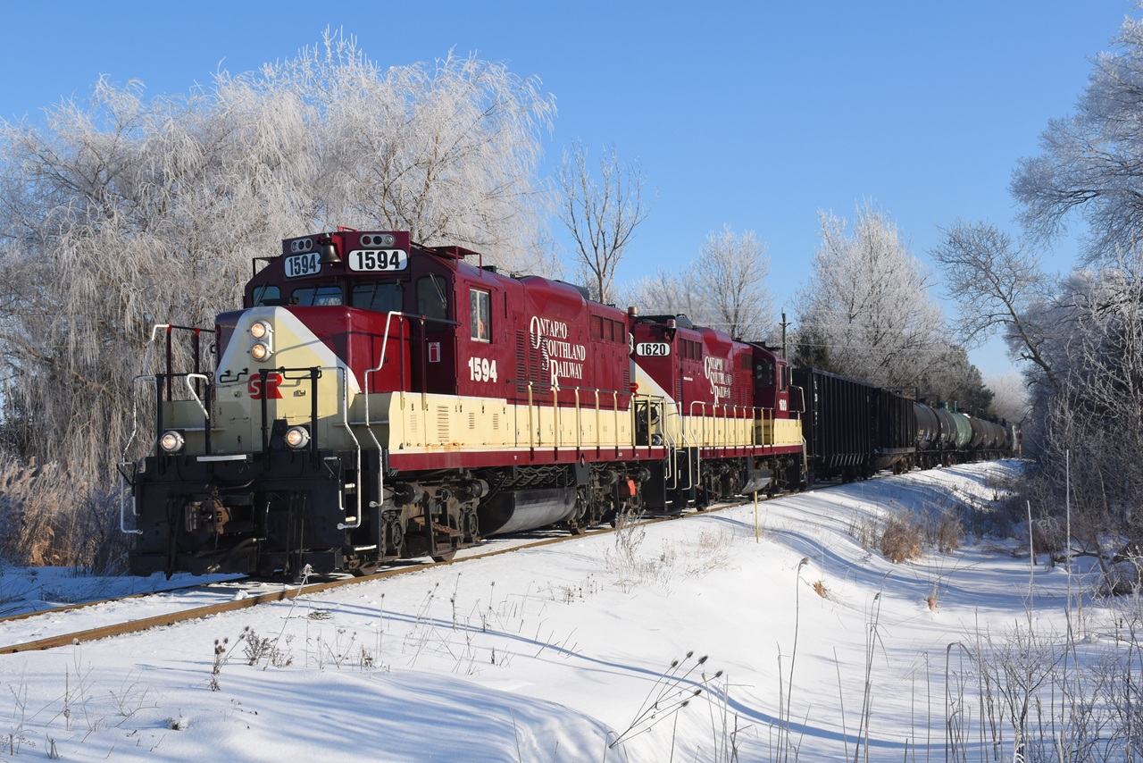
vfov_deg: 25.8
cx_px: 572
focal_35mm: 52
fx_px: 1667
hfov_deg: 37.8
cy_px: 382
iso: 250
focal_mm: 35
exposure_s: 1/800
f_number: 8
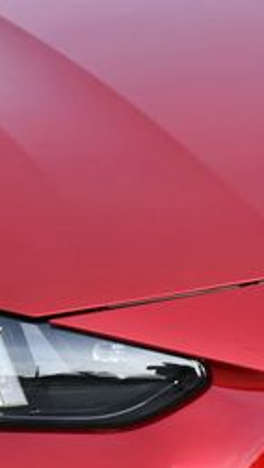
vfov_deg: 9.0
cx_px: 502
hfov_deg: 5.0
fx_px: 2983
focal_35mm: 240
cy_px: 368
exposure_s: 1/250
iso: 200
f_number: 7.1
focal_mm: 45
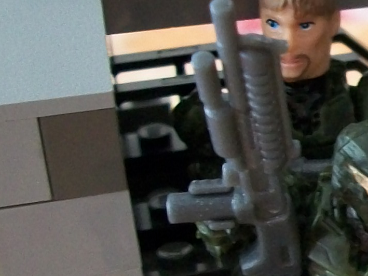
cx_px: 614
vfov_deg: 12.6
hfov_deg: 15.1
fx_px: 1244
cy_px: 222
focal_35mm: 117
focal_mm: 5.7
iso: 200
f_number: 2.9
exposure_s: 1/8
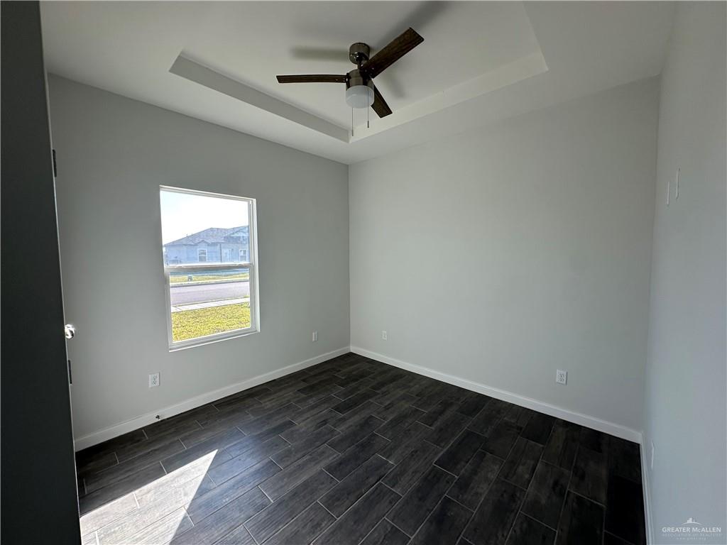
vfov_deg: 85.7
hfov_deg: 102.1
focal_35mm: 14
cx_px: 364
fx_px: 294
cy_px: 272
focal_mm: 2.22
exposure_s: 1/303
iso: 40
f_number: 2.2
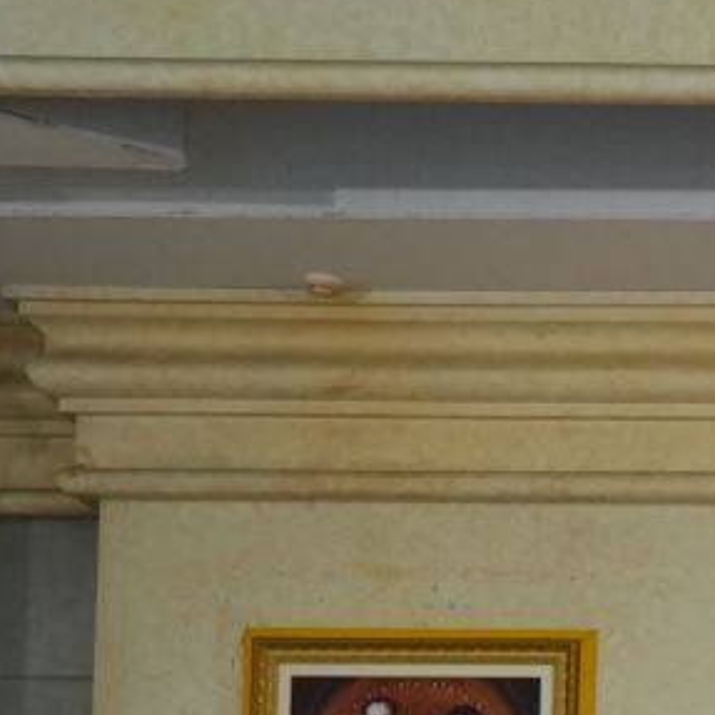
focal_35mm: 166
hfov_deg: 9.5
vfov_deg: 9.7
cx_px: 1667
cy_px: 1506
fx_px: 3879
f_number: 4
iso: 1600
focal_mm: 28
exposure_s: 1/80
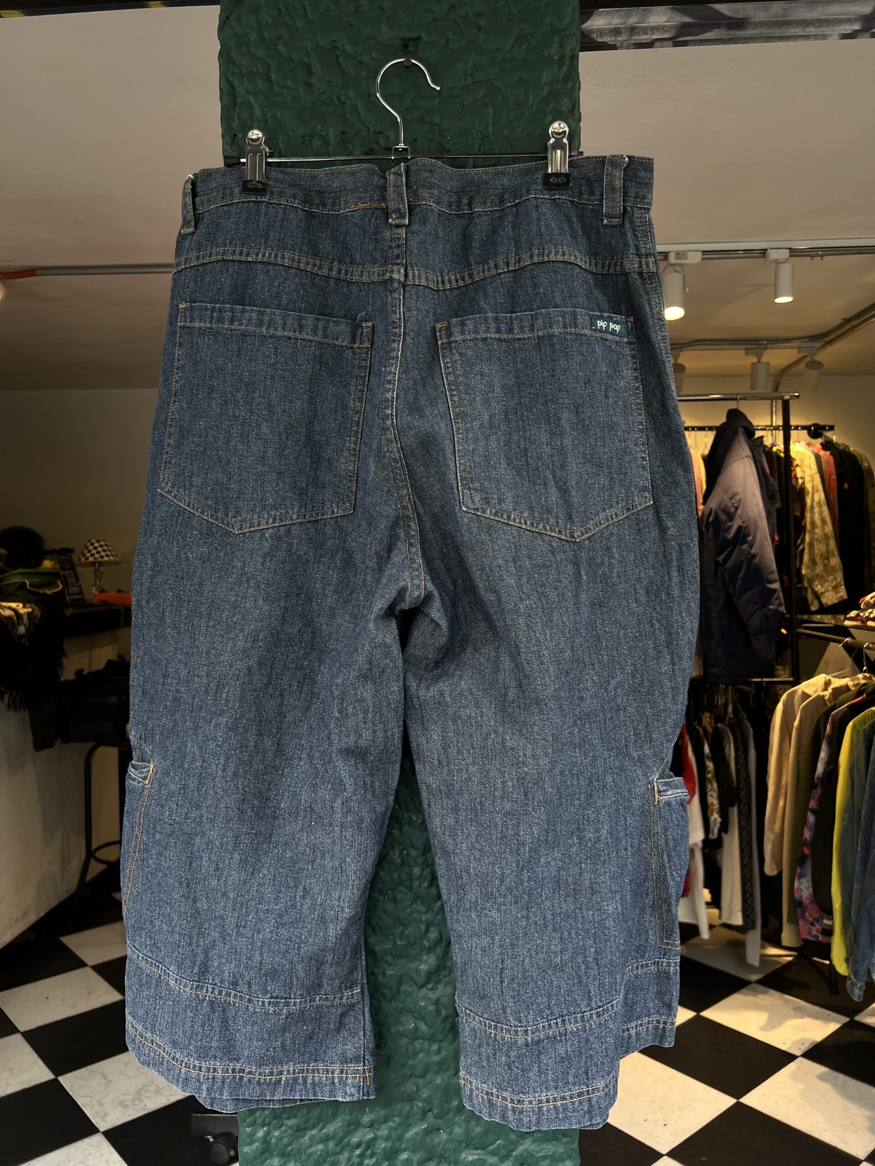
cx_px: 438
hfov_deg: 53.1
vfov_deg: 67.3
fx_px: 876
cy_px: 583
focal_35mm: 26
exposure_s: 1/121
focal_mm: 5.7
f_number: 1.5
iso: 40
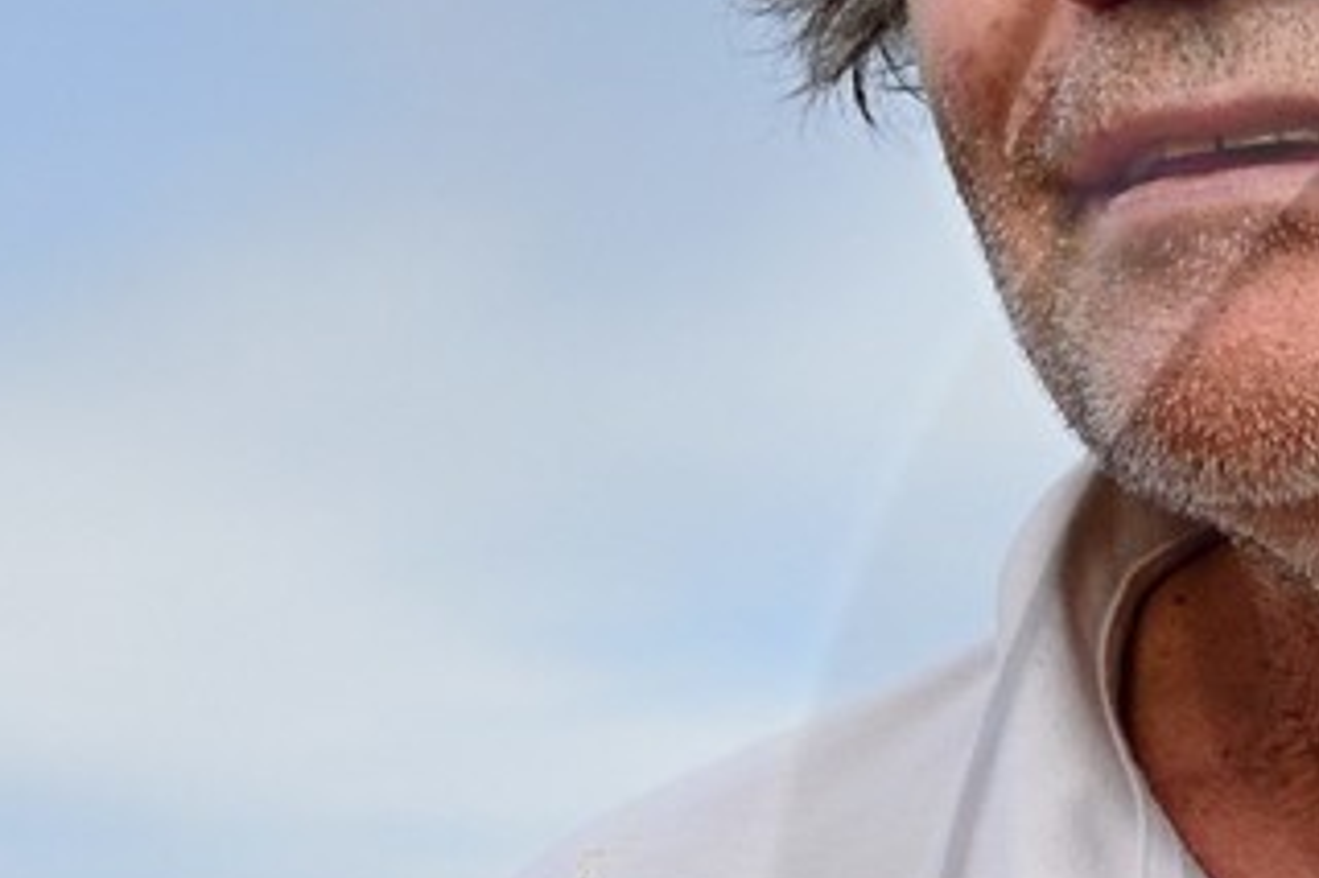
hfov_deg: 14.8
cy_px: 1218
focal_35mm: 120
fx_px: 4394
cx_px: 2424
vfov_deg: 11.1
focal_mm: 24
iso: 400
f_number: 9
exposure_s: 1/500
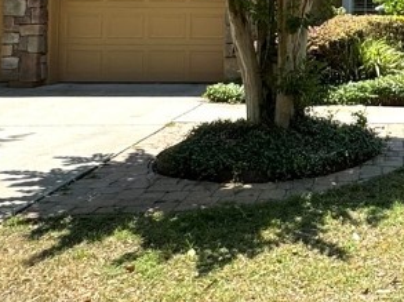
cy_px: -65
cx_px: 339
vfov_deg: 26.2
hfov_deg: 37.2
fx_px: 571
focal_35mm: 49
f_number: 2.2
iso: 50
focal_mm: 2.22
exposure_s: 1/1006
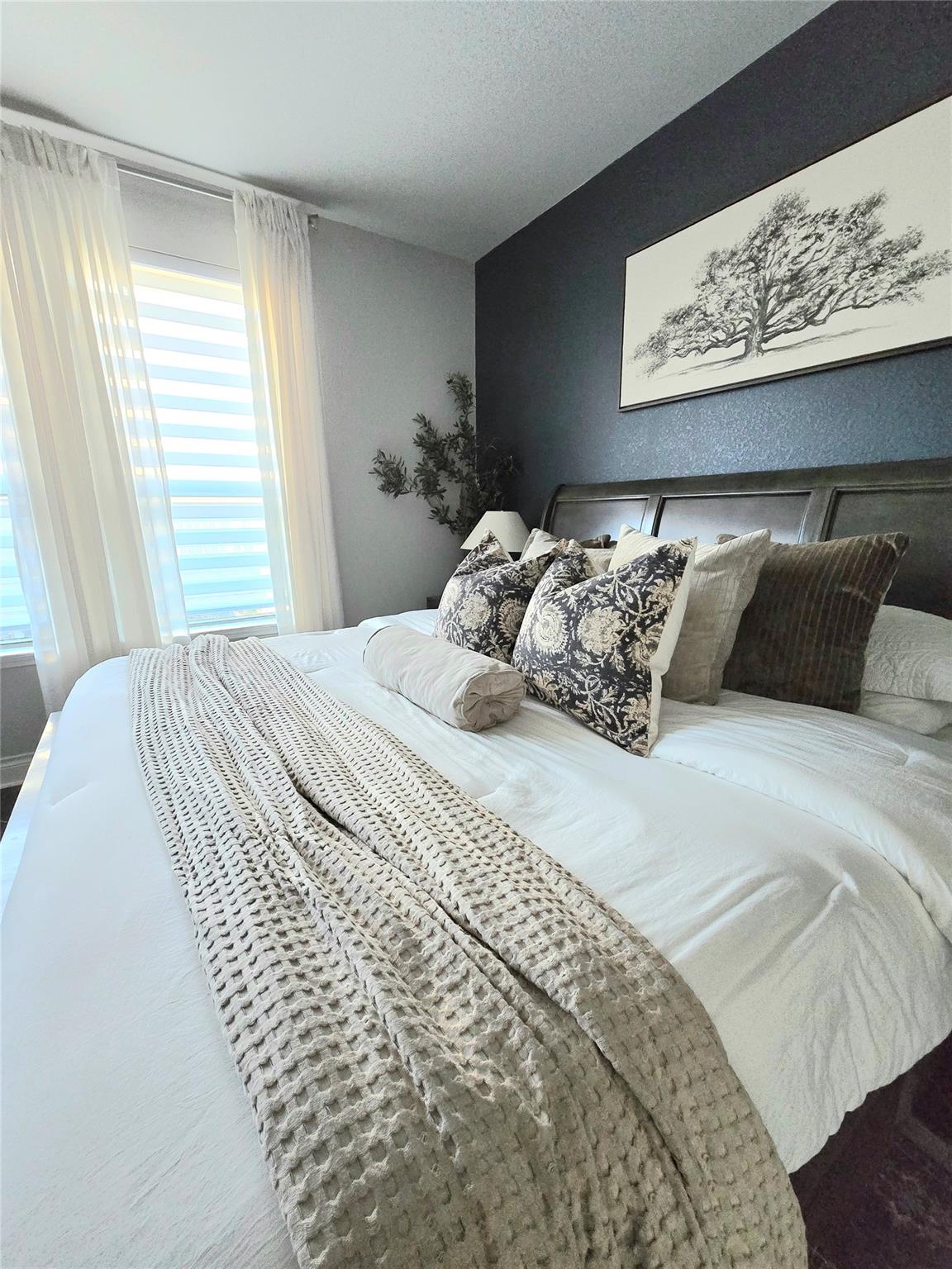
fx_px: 477
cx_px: 476
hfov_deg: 89.9
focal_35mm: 13
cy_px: 634
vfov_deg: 106.2
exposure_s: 1/60.2
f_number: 2.2
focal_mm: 2.2
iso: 640
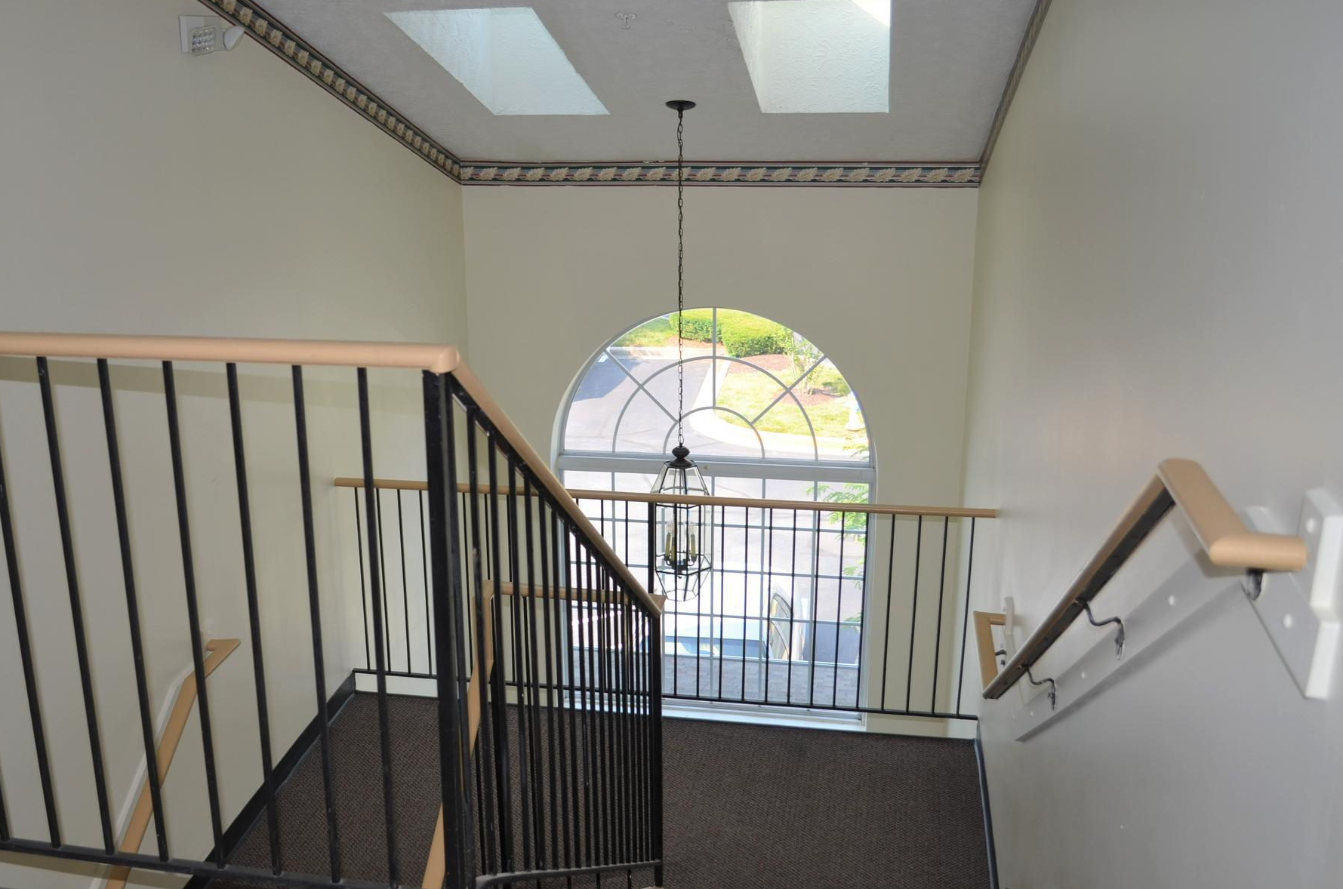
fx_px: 1415
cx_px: 577
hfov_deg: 50.6
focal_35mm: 38
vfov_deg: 34.9
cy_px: 478
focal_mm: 22
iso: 180
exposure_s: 1/200
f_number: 3.8
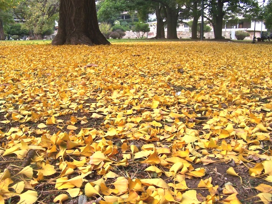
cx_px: 136
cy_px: 102
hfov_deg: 49.0
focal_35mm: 38
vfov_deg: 37.7
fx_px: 299
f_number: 4.5
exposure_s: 1/60
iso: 100
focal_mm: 6.3
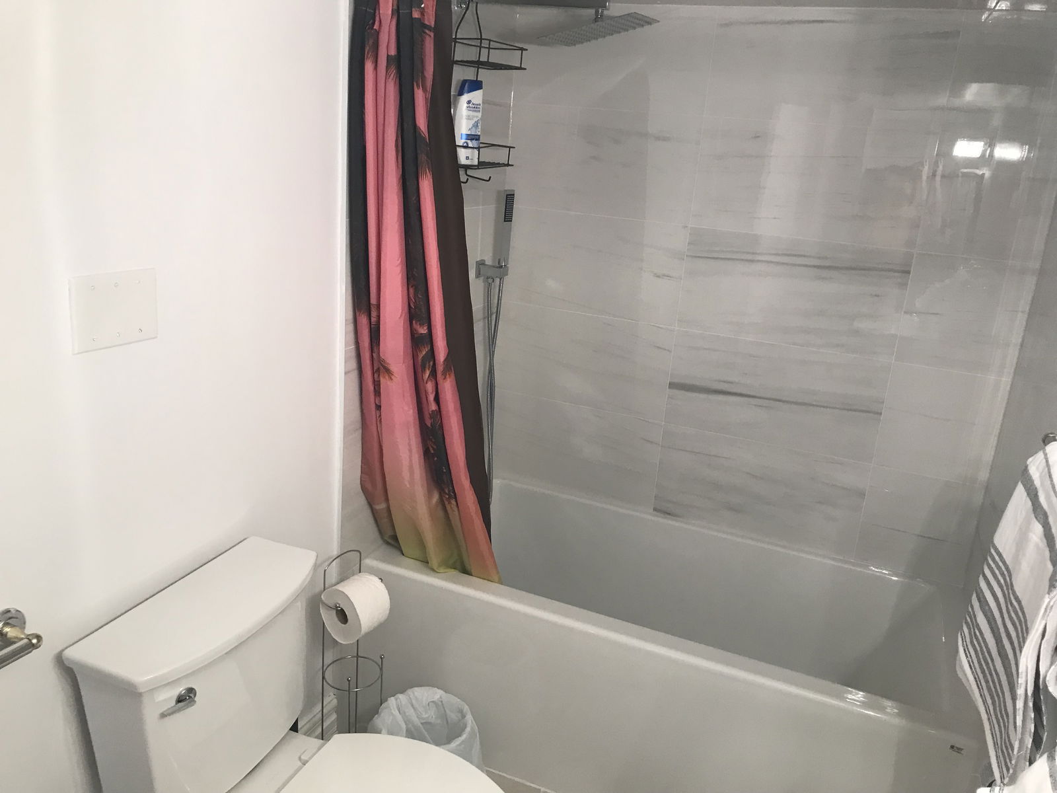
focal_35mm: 28
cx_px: 528
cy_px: 396
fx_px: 855
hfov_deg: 63.4
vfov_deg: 49.7
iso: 32
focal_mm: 3.99
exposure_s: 1/30
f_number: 1.8
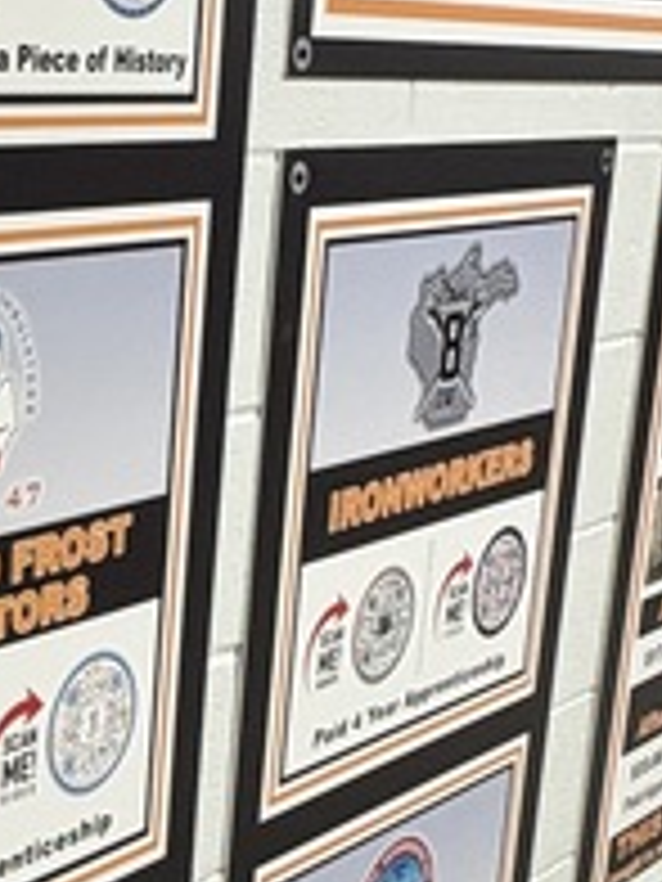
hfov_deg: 18.3
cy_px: 531
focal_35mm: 73
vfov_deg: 26.6
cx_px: -284
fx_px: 1861
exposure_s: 1/60
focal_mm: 2.22
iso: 160
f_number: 2.2
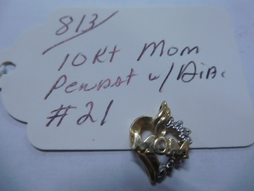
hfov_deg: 63.4
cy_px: 96
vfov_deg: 49.7
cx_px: 127
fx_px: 205
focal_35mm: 28
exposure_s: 1/30
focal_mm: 5
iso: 180
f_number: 3.5
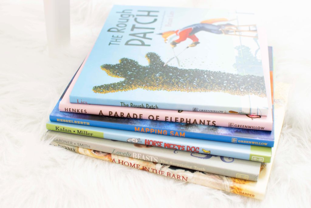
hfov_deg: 37.8
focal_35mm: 52
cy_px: 104
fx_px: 454
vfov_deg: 25.8
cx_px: 156
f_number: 4
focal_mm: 35
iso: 200
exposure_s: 1/40
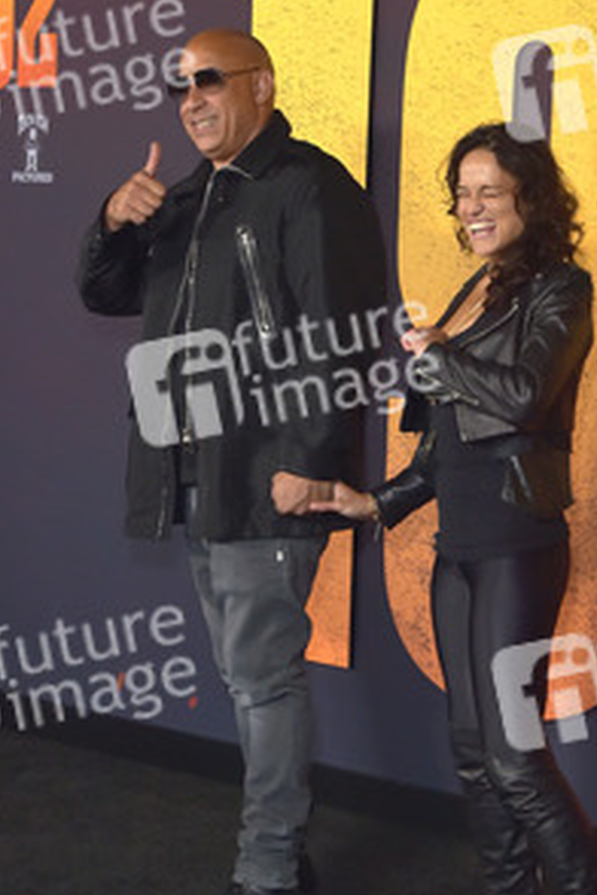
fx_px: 1965
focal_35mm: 79
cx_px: 373
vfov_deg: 25.6
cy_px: 527
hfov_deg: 17.3
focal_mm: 58
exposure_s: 1/250
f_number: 6.3
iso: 800
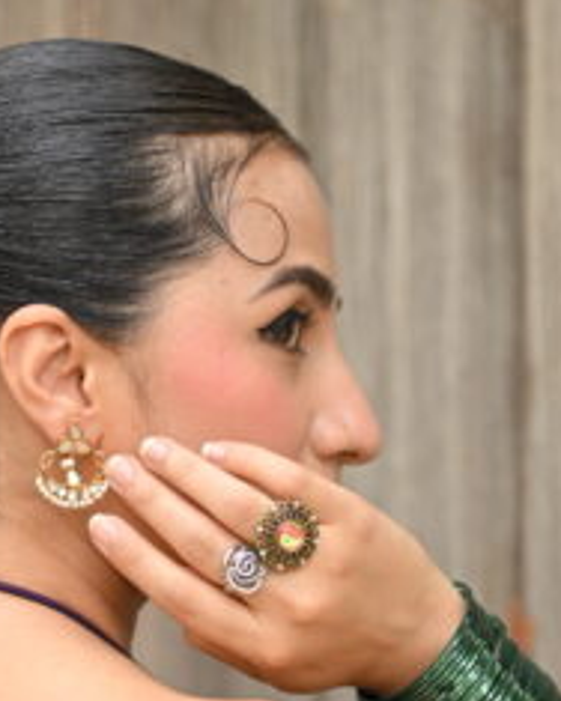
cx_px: 45
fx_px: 3736
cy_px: 716
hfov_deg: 8.6
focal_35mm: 180
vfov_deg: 10.6
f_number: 1.4
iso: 160
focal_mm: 50
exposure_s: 1/640
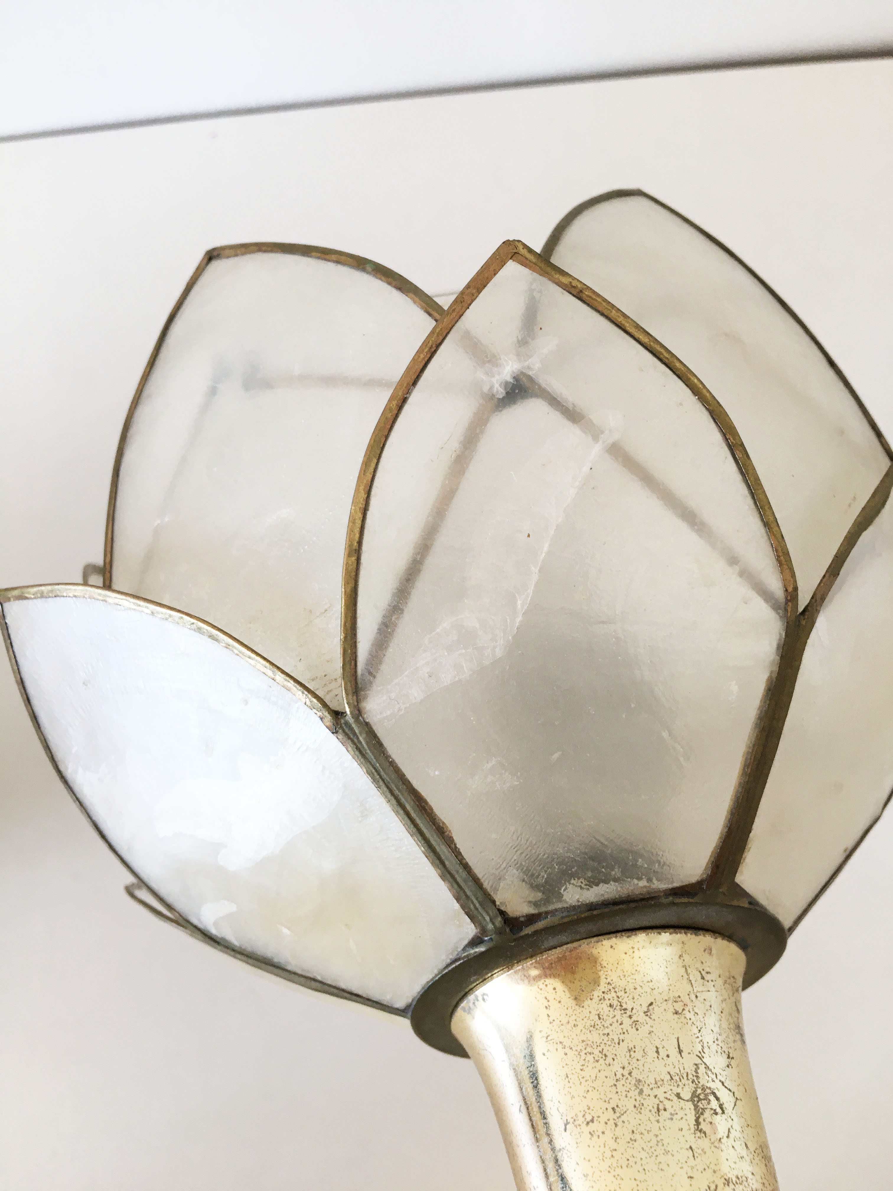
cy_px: 596
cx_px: 446
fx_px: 997
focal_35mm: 29
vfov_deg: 61.7
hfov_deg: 48.2
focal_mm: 4.15
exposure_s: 1/33
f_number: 2.2
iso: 25
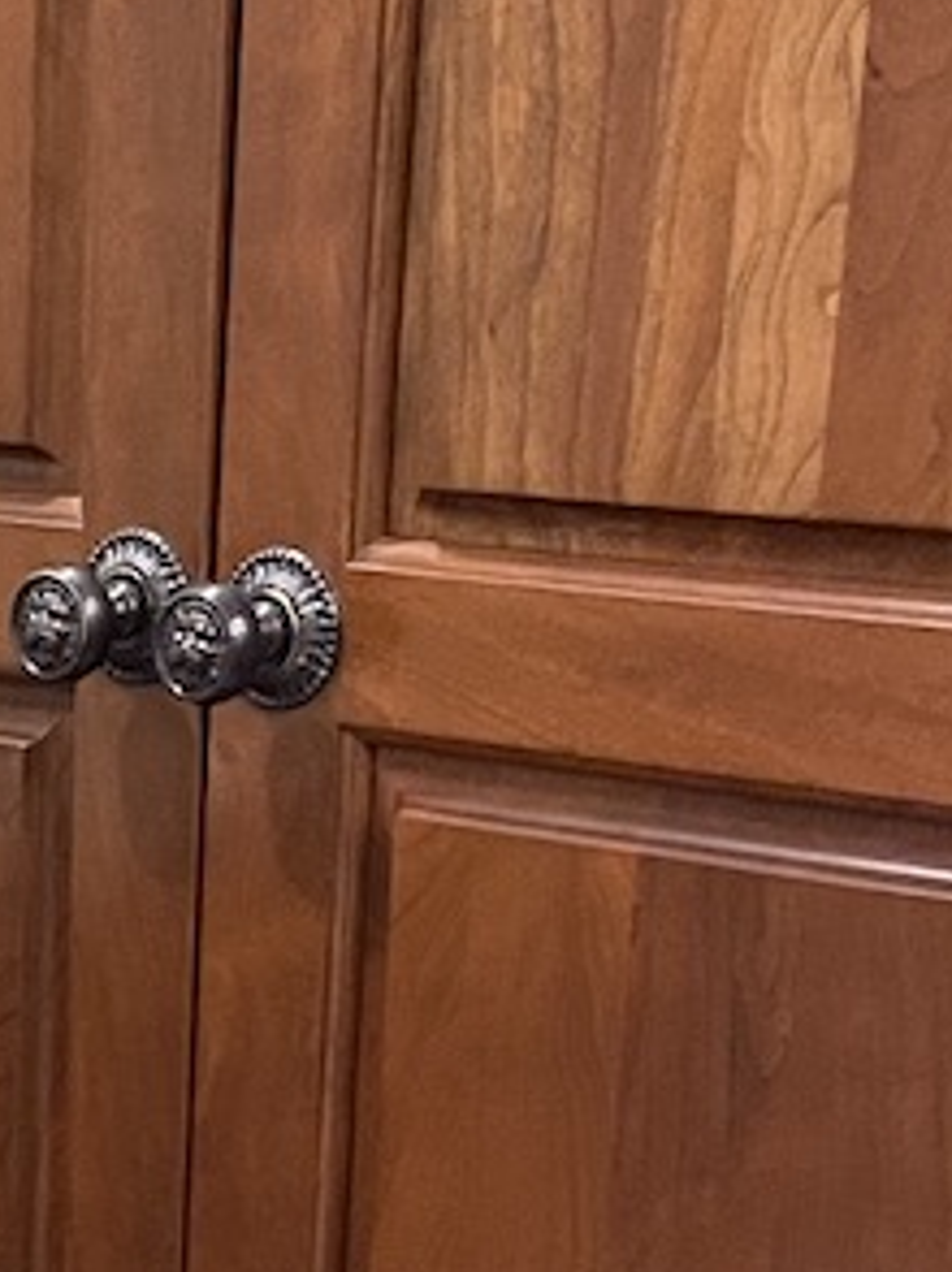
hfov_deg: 11.6
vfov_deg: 15.2
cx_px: -736
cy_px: 2001
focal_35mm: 118
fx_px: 4333
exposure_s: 1/40
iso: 640
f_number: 1.6
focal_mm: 5.1
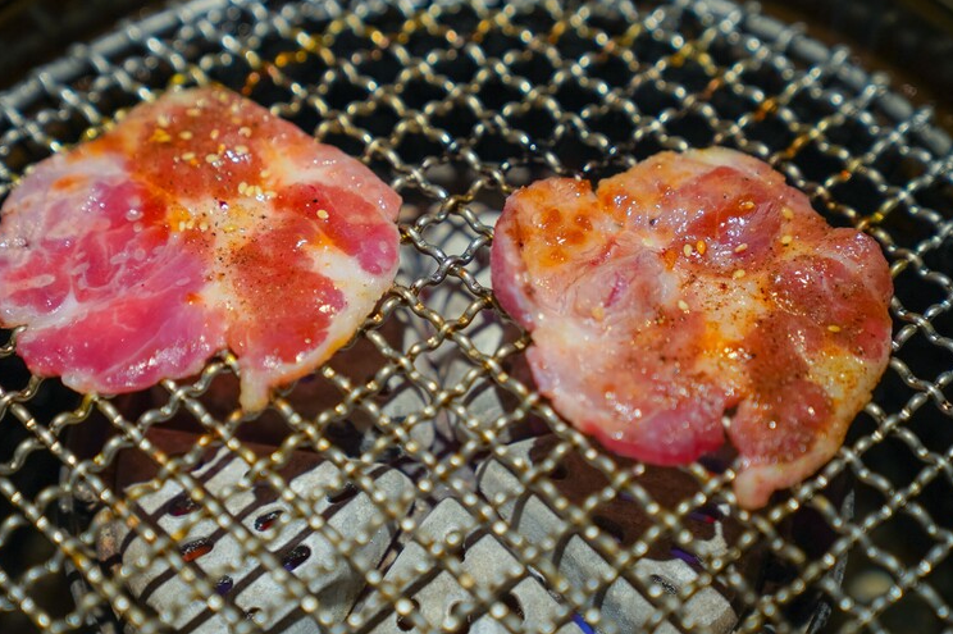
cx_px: 428
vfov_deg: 17.0
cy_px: 301
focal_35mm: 80
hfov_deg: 25.4
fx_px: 2116
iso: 640
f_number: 2.8
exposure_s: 1/80
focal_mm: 70
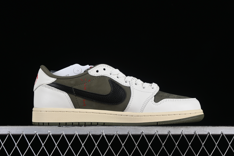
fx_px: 487
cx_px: 117
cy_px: 78
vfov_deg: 18.2
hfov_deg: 27.0
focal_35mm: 75
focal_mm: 50
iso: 160
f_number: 8
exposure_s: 1/80
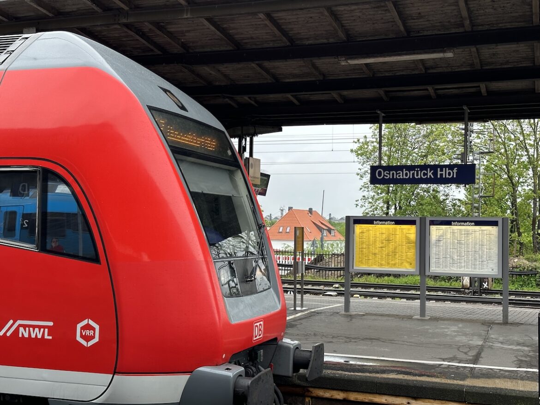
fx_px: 749
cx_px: 270
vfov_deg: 30.3
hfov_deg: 39.6
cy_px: 202
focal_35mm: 48
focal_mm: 6.86
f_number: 1.78
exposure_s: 1/349
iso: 64
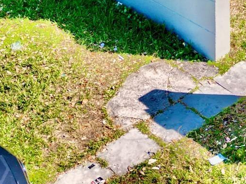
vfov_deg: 17.5
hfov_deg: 25.0
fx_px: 533
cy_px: -97
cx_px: 236
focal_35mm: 75
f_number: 1.7
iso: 120
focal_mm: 6.72
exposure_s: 1/800
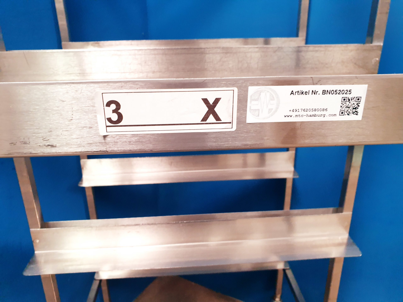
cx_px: 202
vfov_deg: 53.1
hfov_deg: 67.3
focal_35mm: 26
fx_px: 303
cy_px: 151
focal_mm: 4.3
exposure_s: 1/50
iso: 320
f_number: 2.4
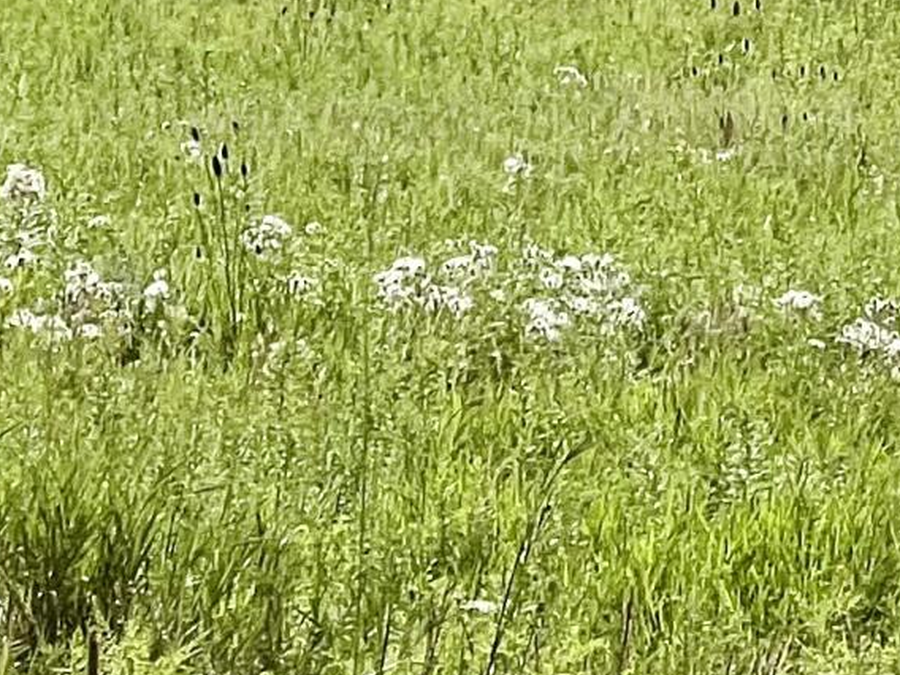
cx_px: 1497
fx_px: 10582
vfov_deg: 3.6
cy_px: -816
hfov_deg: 4.8
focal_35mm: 407
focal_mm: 9
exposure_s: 1/2222
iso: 32
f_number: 2.8
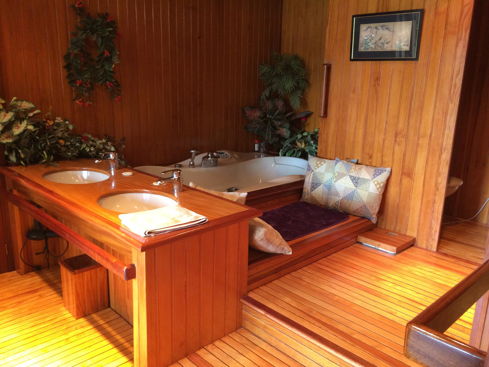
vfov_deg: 48.2
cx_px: 244
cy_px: 184
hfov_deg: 61.7
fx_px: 410
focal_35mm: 29
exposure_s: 1/33
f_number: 2.2
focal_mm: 4.15
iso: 200
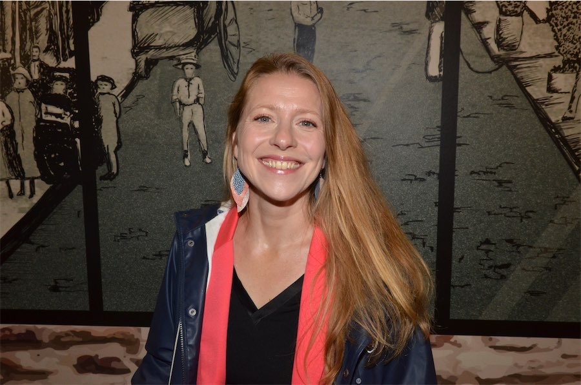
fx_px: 580
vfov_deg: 36.8
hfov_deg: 53.2
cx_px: 290
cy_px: 192
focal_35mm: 36
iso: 1600
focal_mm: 24
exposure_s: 1/60
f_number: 8
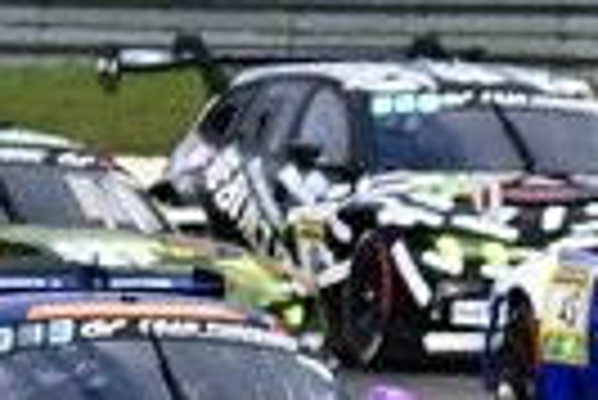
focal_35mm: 1084
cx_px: 1250
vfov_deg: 1.3
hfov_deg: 1.9
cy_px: 600
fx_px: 18026
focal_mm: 120
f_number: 2.8
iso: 125
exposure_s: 1/1250
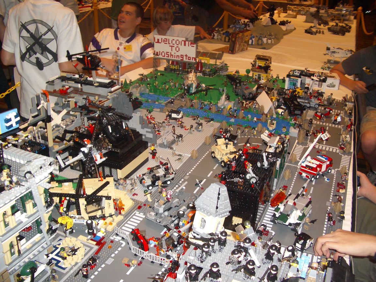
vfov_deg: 40.7
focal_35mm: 35
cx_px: 188
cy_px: 141
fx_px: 380
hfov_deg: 52.6
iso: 100
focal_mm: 5.8
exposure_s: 1/60
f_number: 2.6
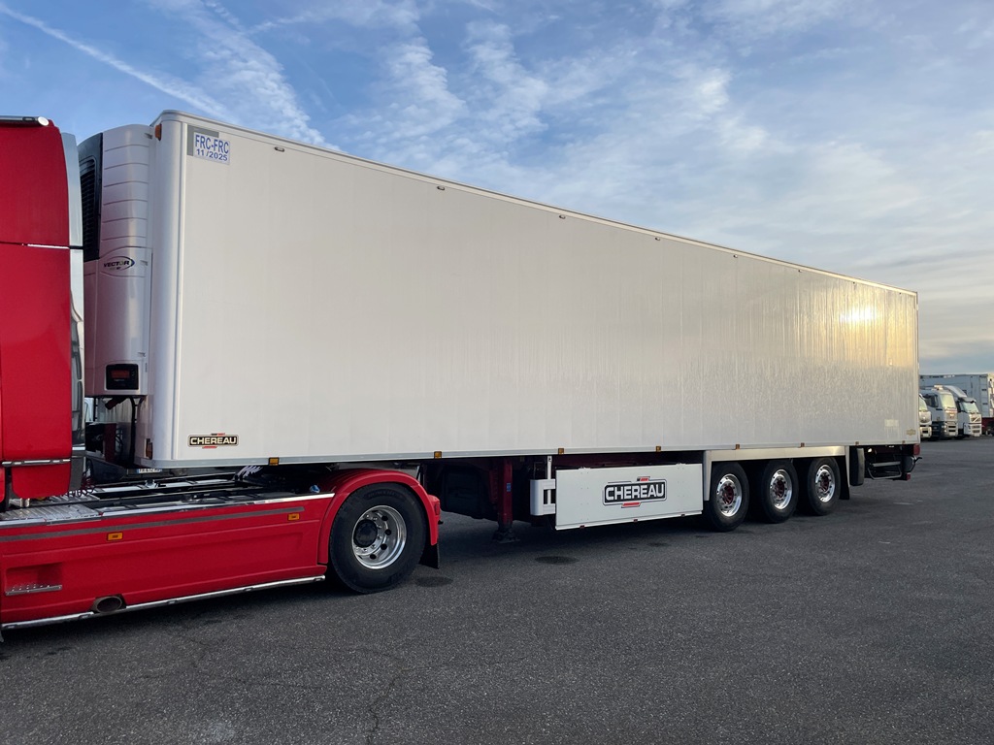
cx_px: 497
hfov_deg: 67.3
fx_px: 747
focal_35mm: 26
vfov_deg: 53.1
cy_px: 372
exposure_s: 1/1383
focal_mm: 4.2
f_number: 1.6
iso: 32
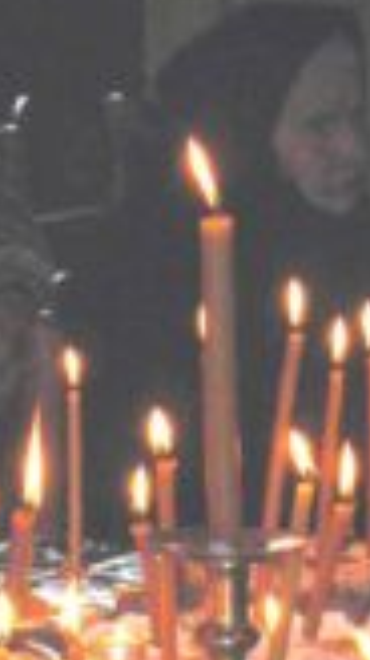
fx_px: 7166
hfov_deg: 3.0
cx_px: -113
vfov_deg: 5.2
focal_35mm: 410
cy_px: 877
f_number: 4.9
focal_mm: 17
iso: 91
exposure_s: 1/60.1
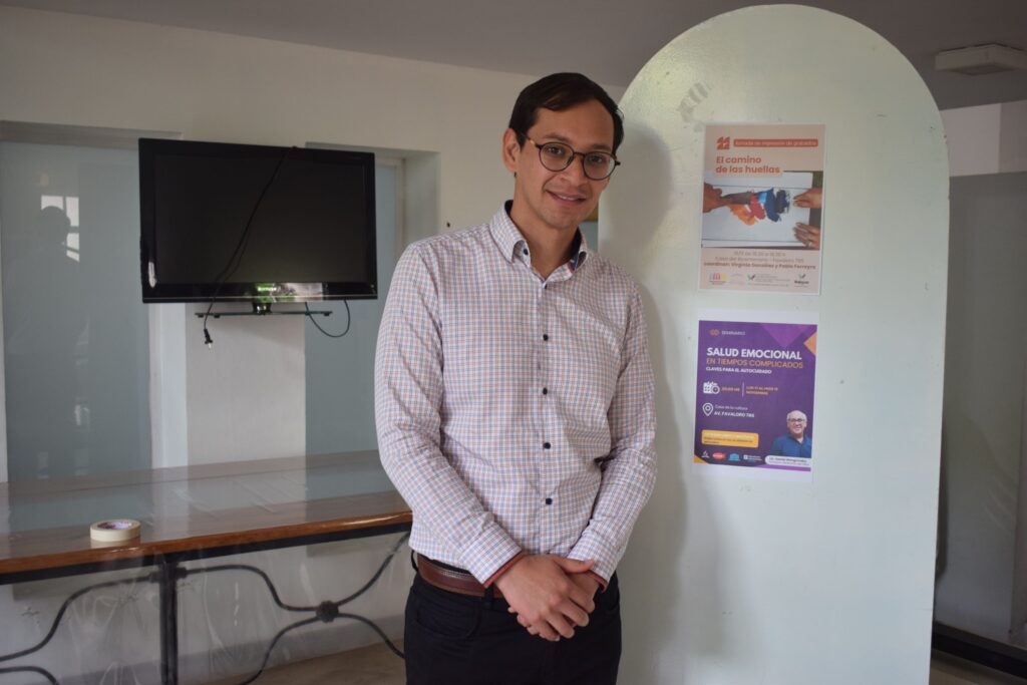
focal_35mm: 36
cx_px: 514
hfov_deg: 53.1
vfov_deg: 36.9
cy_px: 342
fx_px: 1027
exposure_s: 1/60
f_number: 4
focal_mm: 24
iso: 500
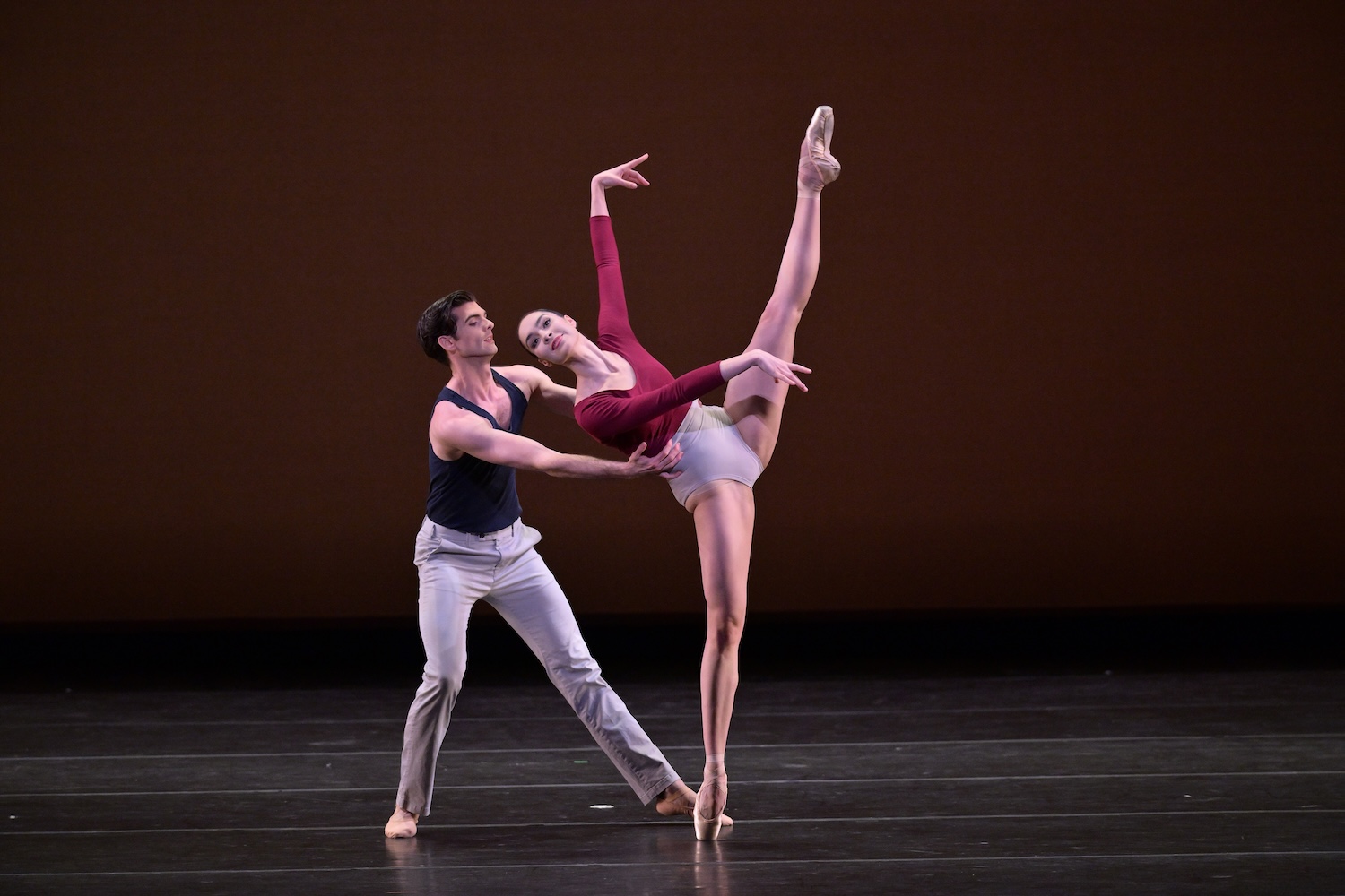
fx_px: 12328
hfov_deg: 6.2
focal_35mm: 330
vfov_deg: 4.2
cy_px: 448
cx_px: 672
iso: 3200
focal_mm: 330
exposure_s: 1/500
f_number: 4
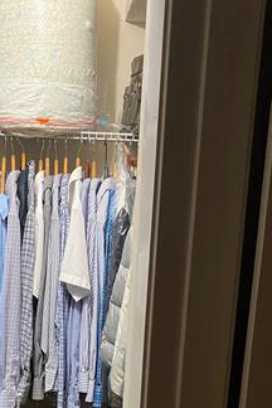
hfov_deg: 26.7
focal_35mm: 50
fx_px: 567
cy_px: 363
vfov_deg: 37.2
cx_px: 74
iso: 400
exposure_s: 1/60
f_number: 1.8
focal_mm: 4.25
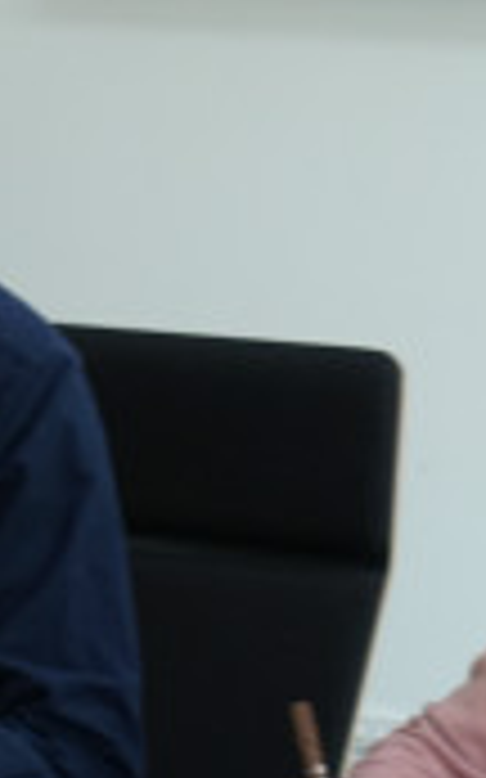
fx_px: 4560
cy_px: 504
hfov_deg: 6.1
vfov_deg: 9.8
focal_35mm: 215
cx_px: 104
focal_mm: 21.01
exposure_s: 1/60
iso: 160
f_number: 2.8
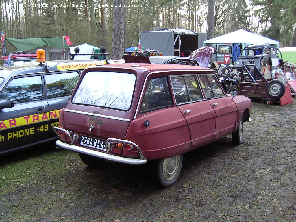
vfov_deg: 39.7
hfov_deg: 51.4
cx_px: 148
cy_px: 111
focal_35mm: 36
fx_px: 308
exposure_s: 1/48.4
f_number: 2.8
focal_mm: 5.6
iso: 86
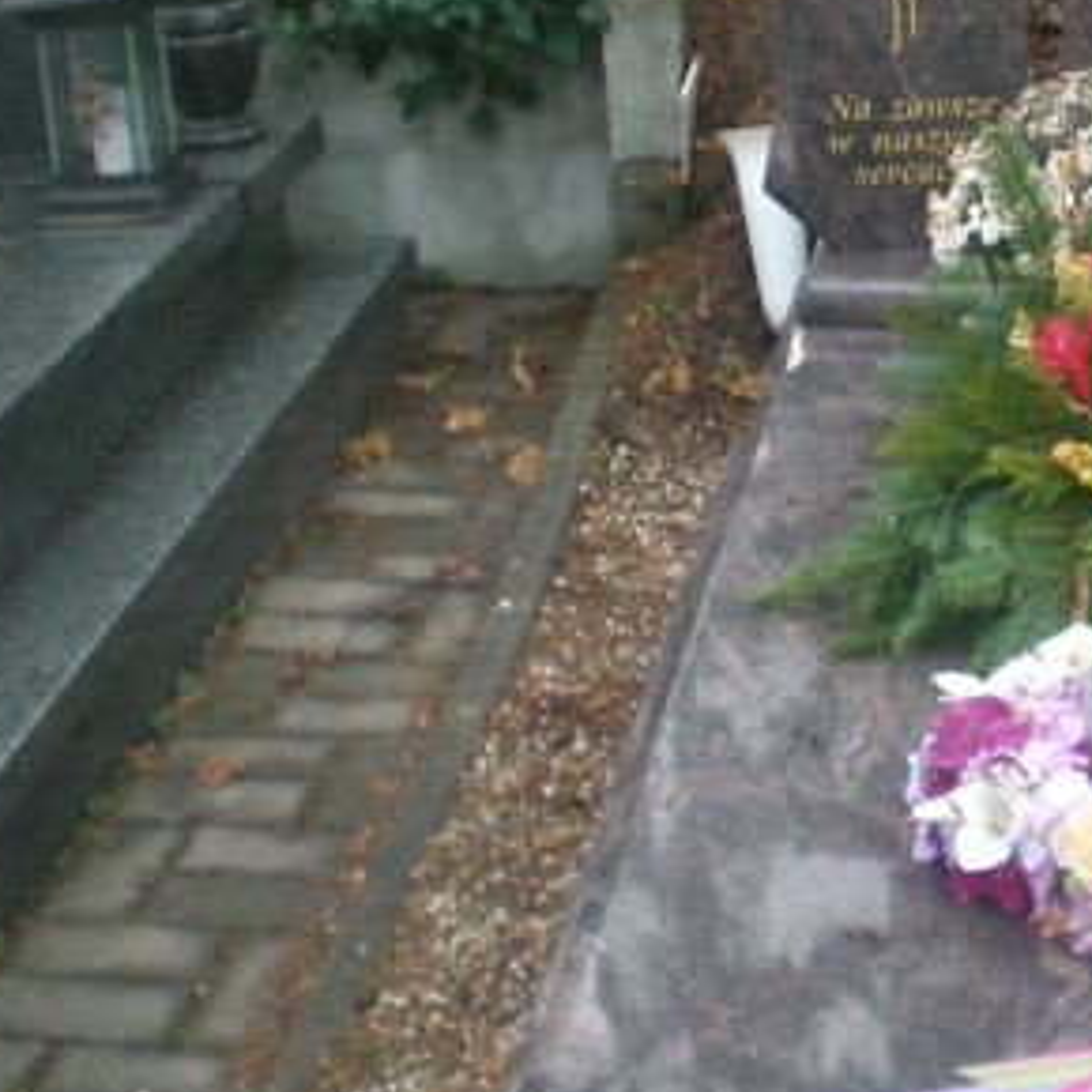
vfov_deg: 23.2
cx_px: 1028
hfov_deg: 22.7
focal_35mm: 74
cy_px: 335
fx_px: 2641
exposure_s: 1/80
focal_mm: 6.3
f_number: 3.1
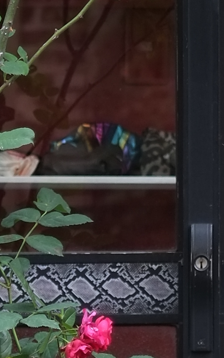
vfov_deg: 7.5
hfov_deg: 4.6
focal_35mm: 281
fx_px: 2743
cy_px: 78
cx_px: 349
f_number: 2
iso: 200
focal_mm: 32
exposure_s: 1/250
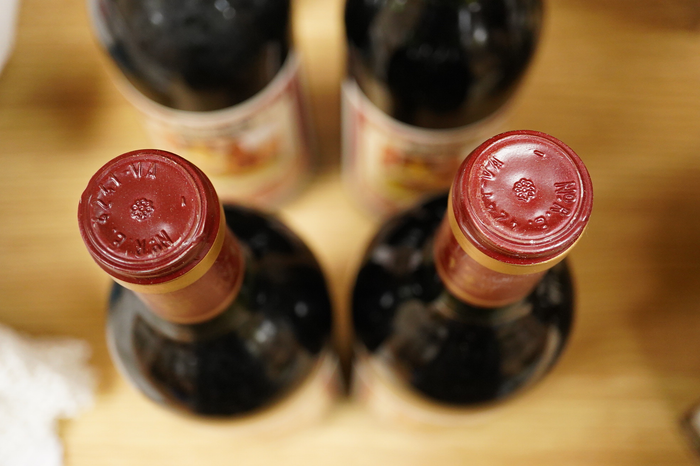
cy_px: 233
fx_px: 875
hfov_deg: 43.6
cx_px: 350
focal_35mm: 45
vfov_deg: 29.9
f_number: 3.5
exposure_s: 1/125
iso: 2500
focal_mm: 30
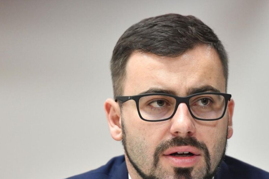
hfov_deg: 6.5
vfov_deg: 4.4
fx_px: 2353
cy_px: 127
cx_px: 166
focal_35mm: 315
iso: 2500
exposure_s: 1/200
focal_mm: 200
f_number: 4
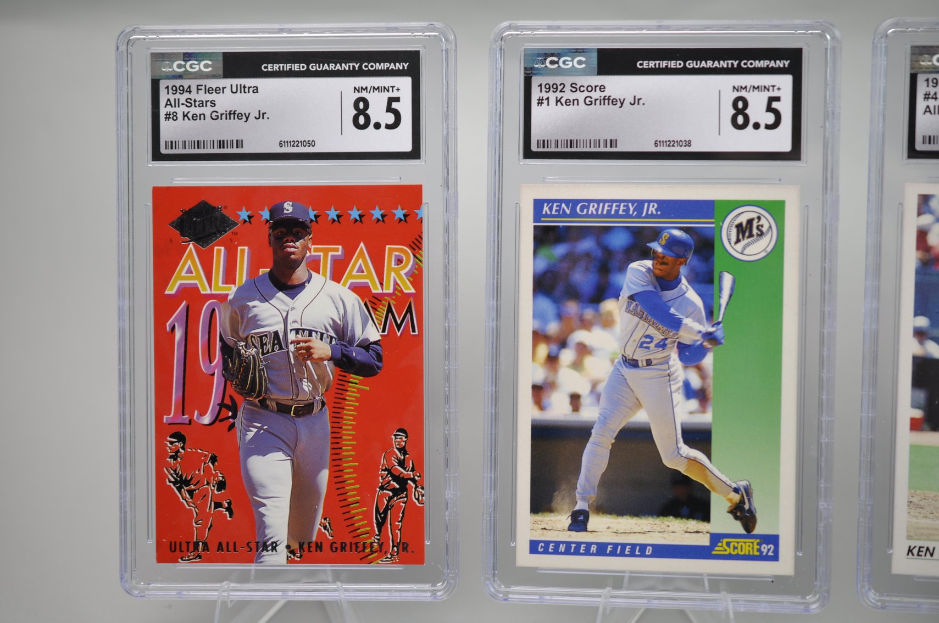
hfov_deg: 33.4
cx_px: 470
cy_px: 312
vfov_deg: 22.6
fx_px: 1563
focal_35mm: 60
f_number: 3.5
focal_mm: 40
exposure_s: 1/50
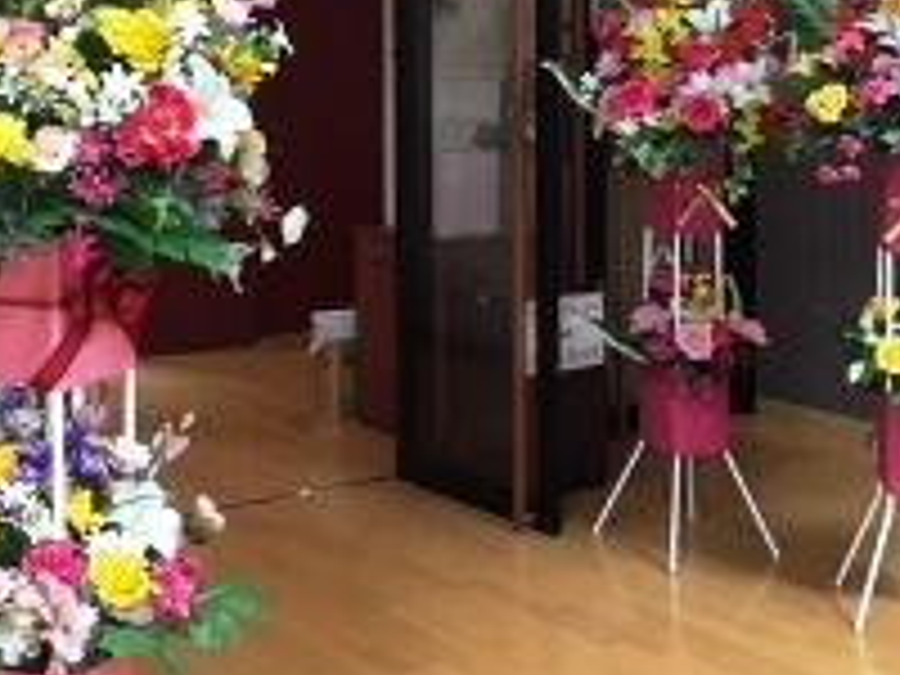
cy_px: 108
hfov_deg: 33.1
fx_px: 1508
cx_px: 369
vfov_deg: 24.7
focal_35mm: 58
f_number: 2.2
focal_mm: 4.2
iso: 64
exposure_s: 1/30
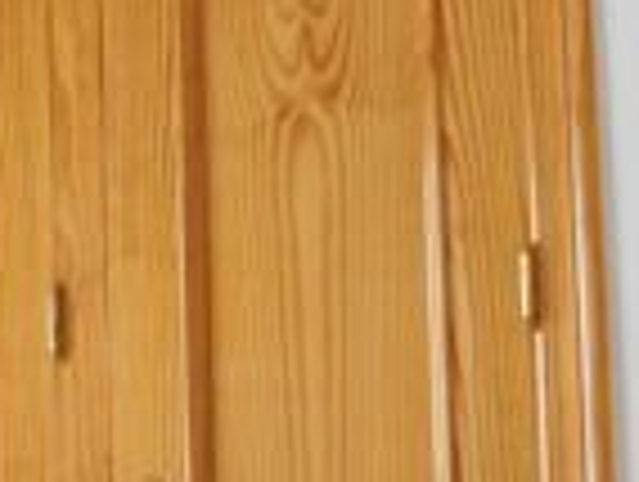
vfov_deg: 13.0
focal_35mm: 114
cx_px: -25
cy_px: 378
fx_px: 2108
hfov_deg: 16.8
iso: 280
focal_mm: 4
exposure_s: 1/30
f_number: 3
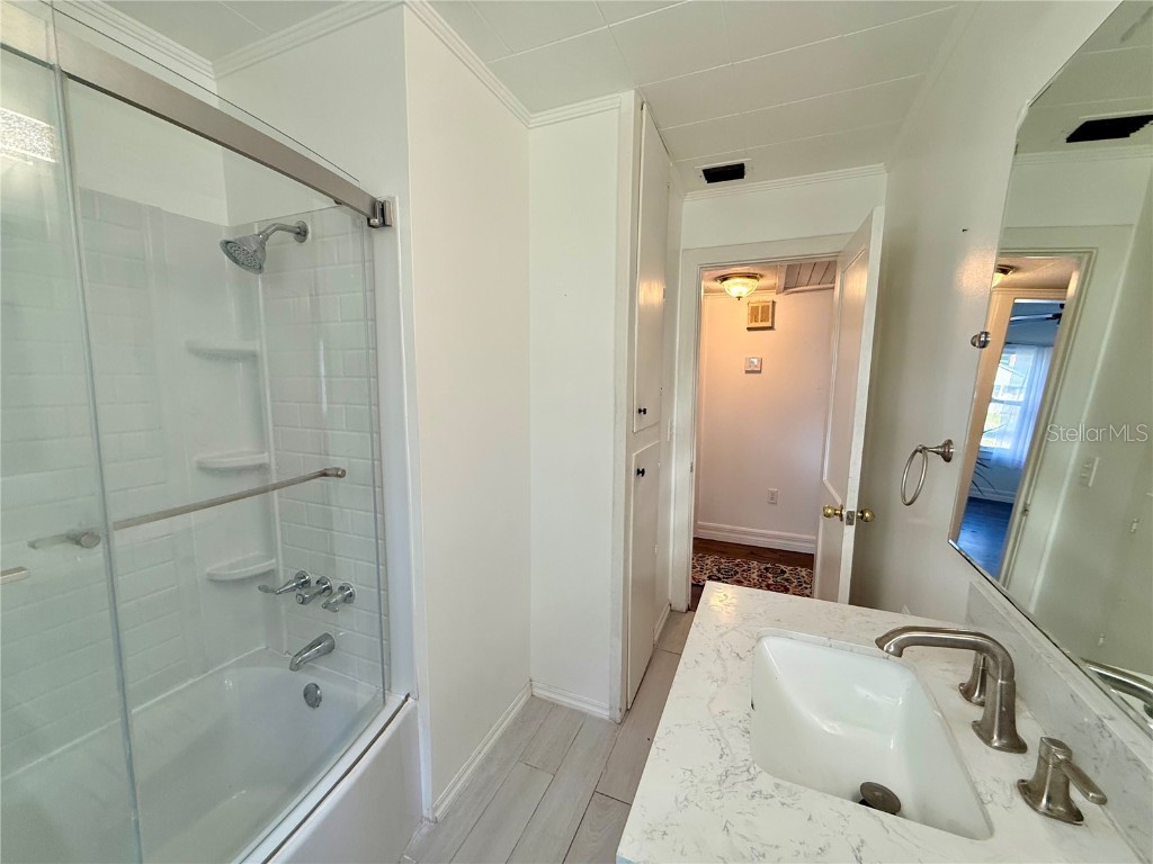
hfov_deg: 102.1
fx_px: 466
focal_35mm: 14
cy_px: 432
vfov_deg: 85.7
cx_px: 576
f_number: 2.2
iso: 200
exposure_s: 1/120
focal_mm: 2.22
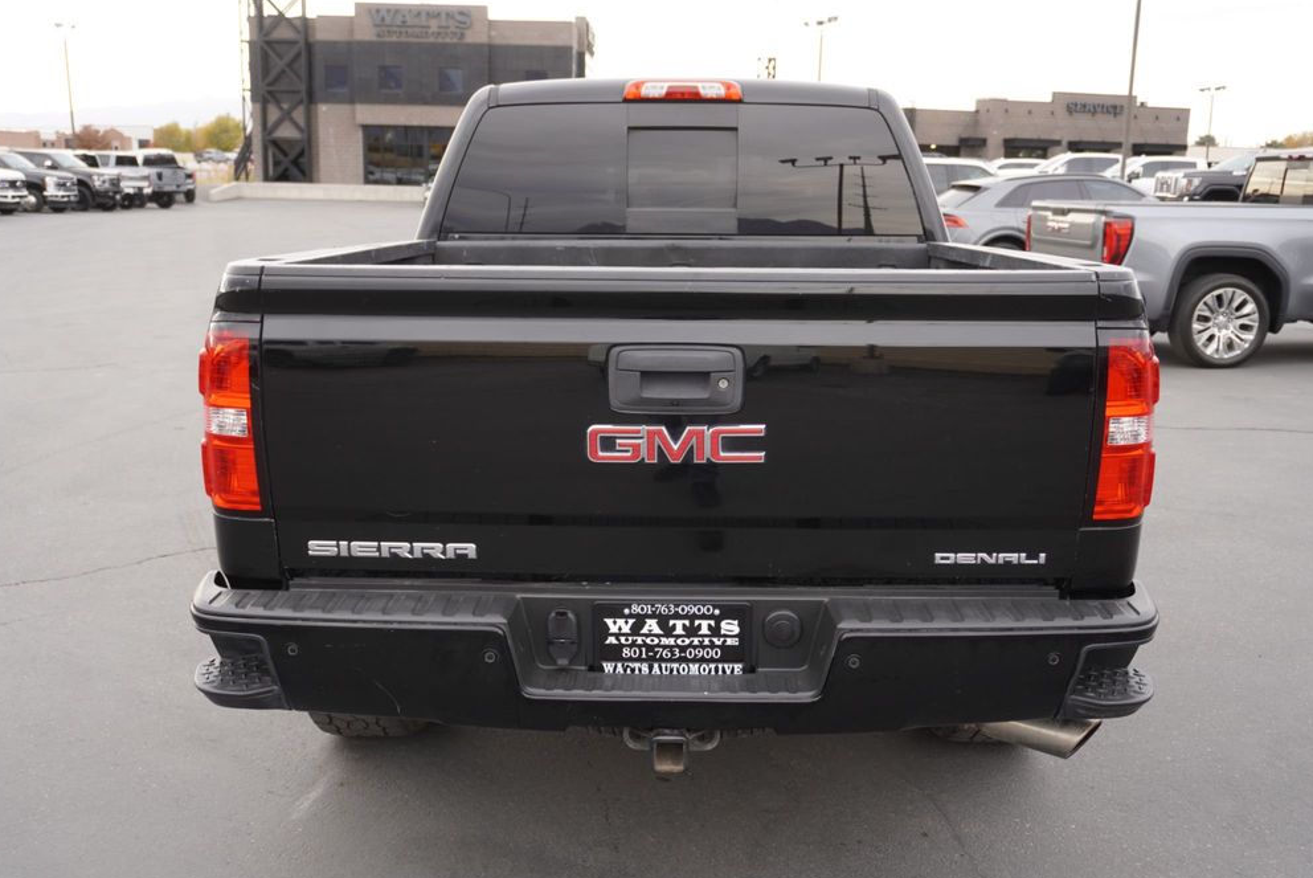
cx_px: 662
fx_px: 1187
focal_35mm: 33
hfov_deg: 57.9
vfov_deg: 40.6
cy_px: 449
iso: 100
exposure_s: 1/60
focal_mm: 21
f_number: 4
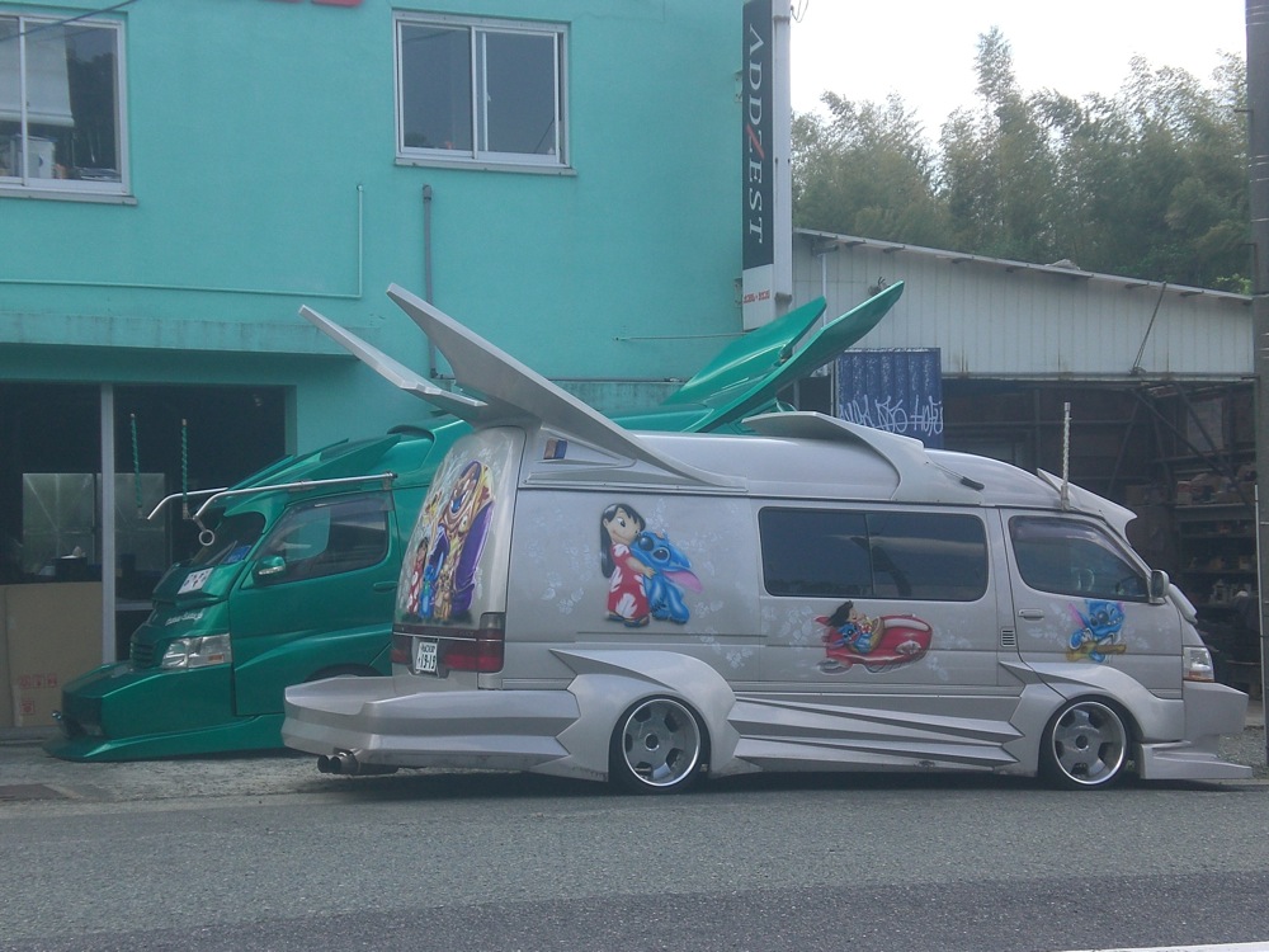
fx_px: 2749
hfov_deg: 26.0
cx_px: 634
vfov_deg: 19.6
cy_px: 476
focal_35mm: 75
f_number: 4.5
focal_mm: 12.47
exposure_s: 1/200
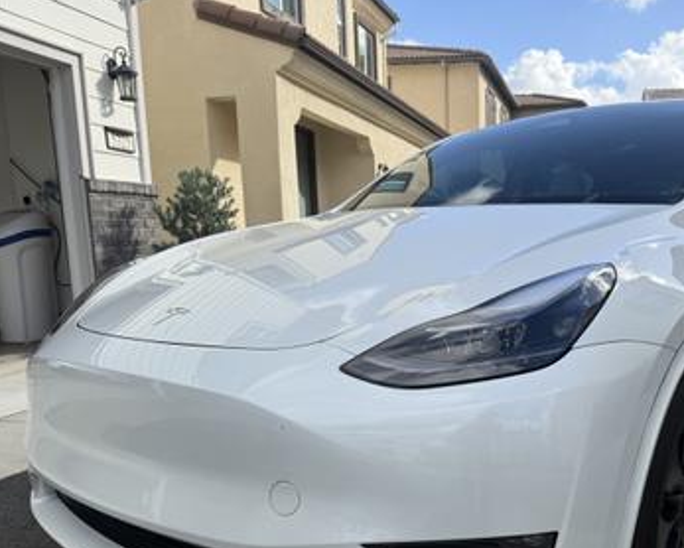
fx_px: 689
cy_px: 365
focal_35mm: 34
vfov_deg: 42.8
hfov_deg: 51.1
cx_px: 491
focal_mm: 6.76
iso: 80
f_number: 1.78
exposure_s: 1/3584
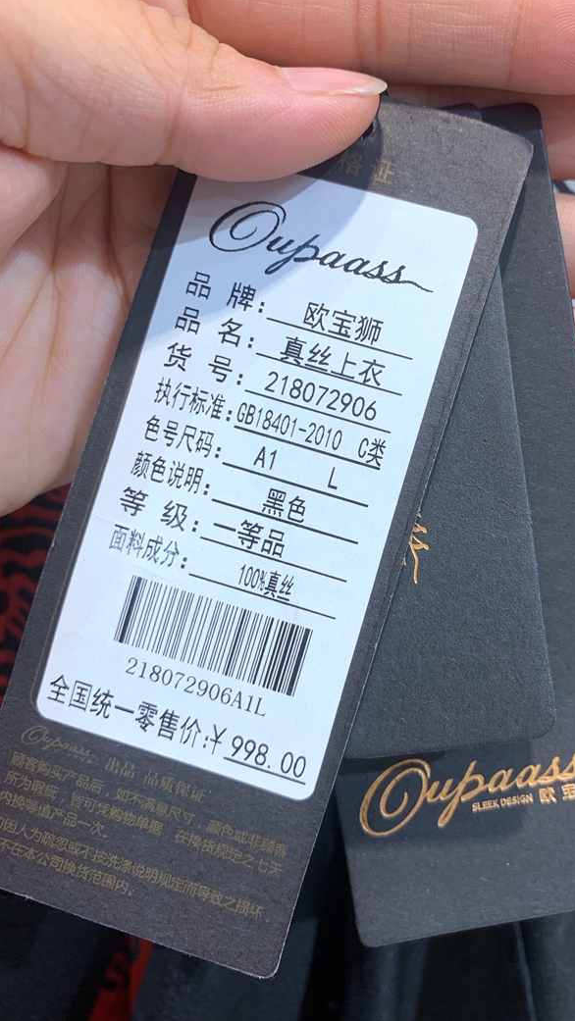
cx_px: 376
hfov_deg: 39.8
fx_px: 786
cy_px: 503
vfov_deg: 66.1
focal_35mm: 29
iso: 32
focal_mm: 4.25
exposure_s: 1/122
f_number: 1.8
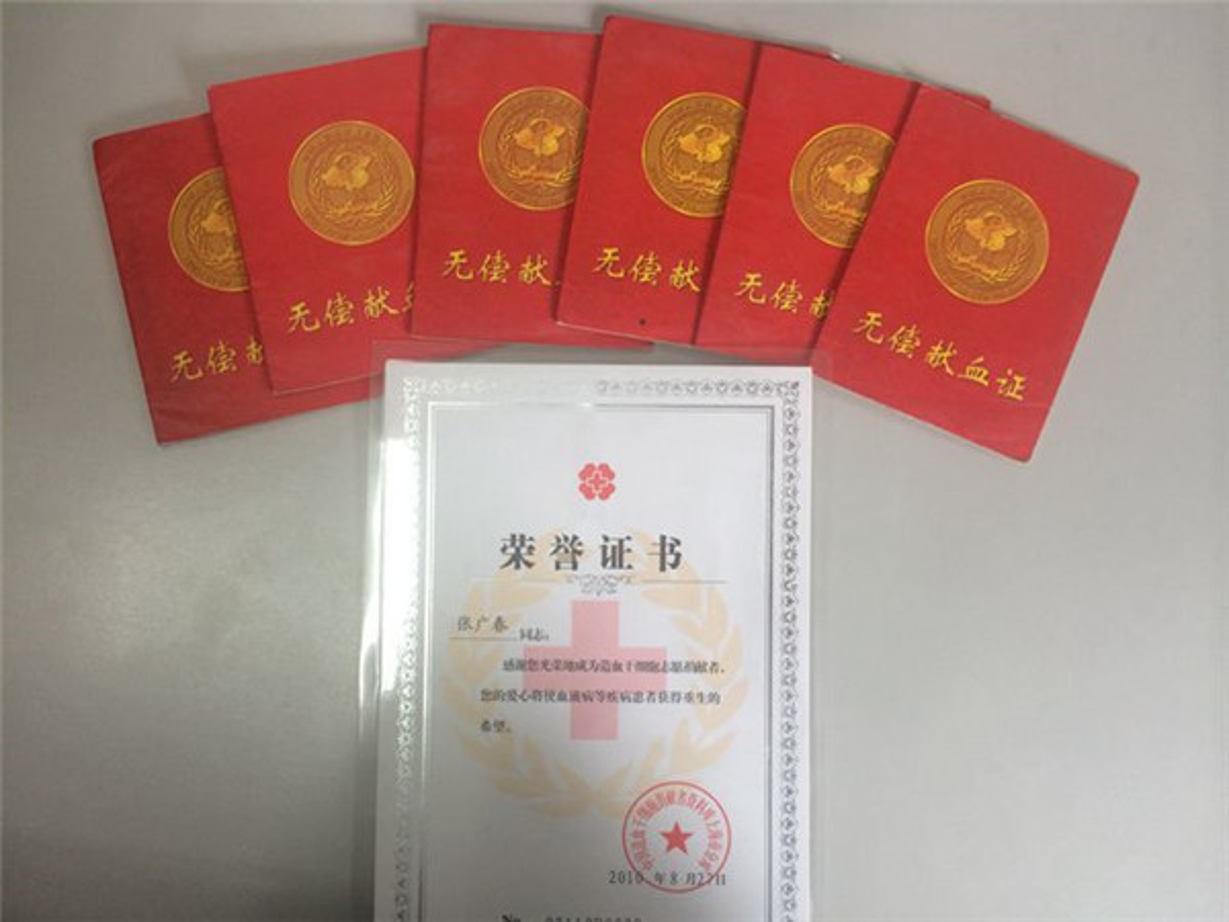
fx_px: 1065
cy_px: 461
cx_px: 614
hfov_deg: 60.0
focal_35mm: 30
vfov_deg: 46.8
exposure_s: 1/33
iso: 40
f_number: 2.2
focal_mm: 4.12
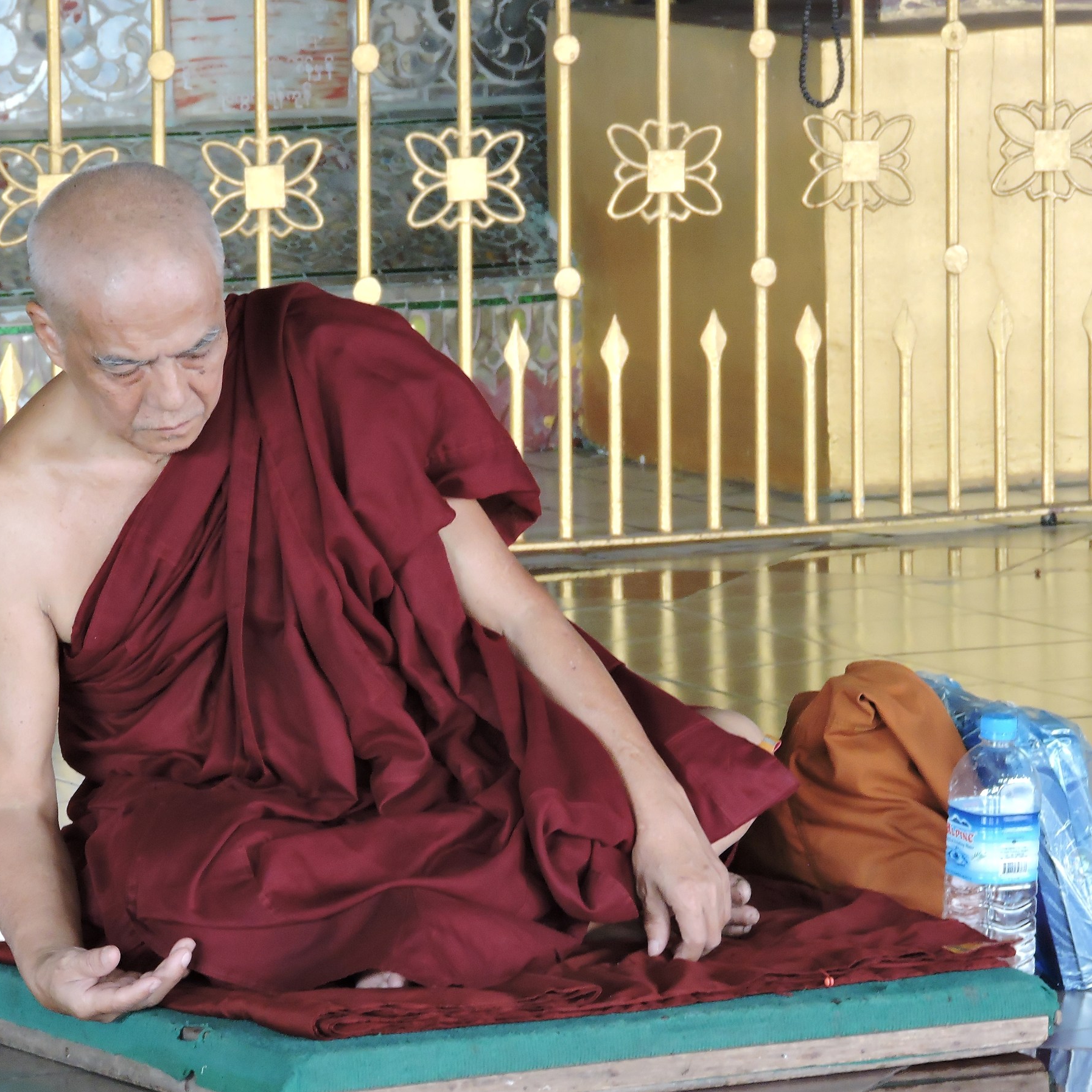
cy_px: 547
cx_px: 469
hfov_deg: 6.6
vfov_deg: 6.6
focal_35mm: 266
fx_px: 9494
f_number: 4.6
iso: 720
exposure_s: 1/50
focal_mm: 40.1
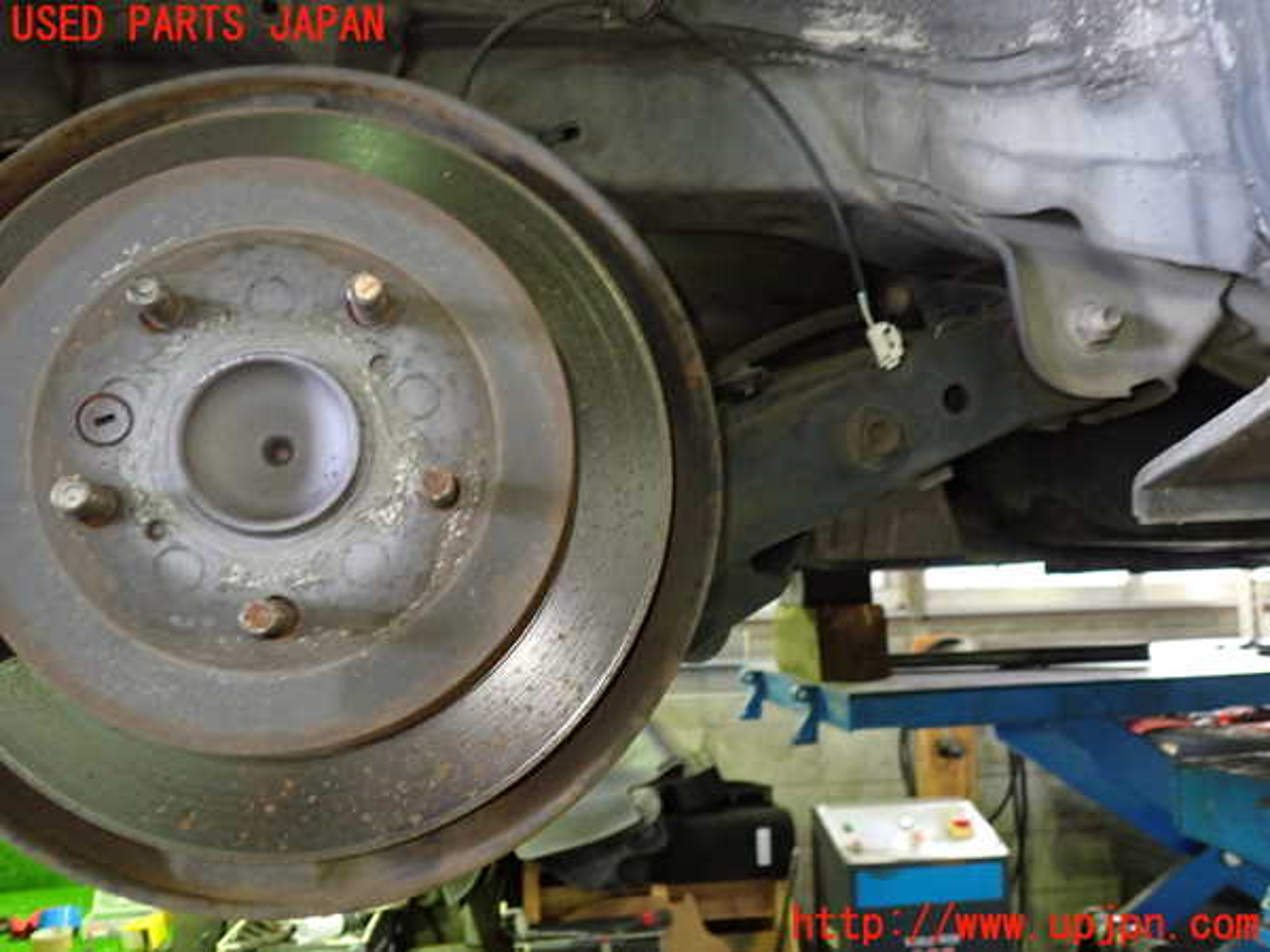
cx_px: 635
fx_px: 1101
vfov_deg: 46.8
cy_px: 476
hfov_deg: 60.0
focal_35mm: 30
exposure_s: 1/30
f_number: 2.3
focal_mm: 5.4
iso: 640
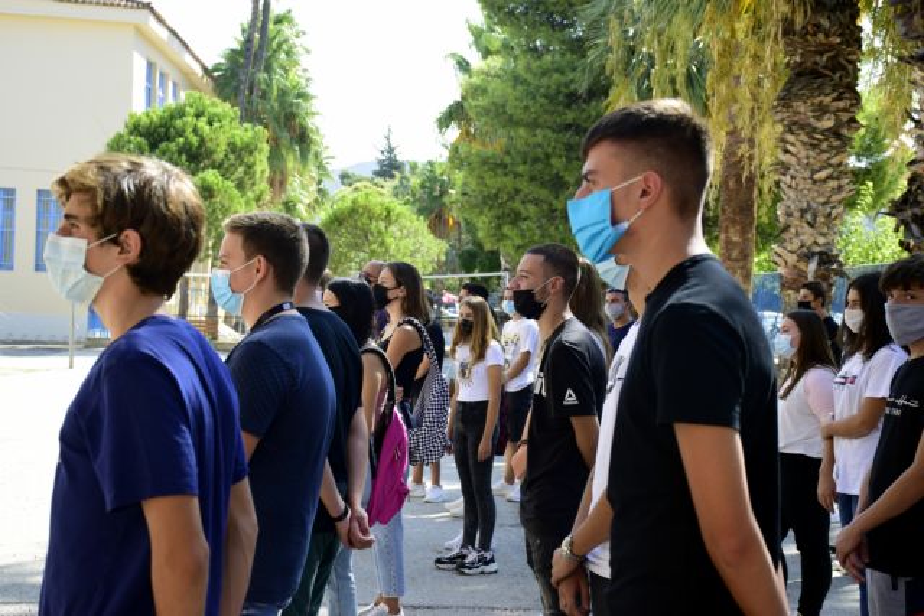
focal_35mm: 68
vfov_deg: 20.2
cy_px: 308
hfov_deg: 29.9
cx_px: 462
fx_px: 1733
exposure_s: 1/160
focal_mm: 45
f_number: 6.3
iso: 160
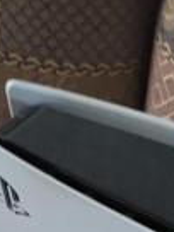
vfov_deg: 18.5
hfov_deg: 15.3
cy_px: 363
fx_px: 617
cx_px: 227
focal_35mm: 92
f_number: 1.8
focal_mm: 4.75
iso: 1575
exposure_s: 1/20
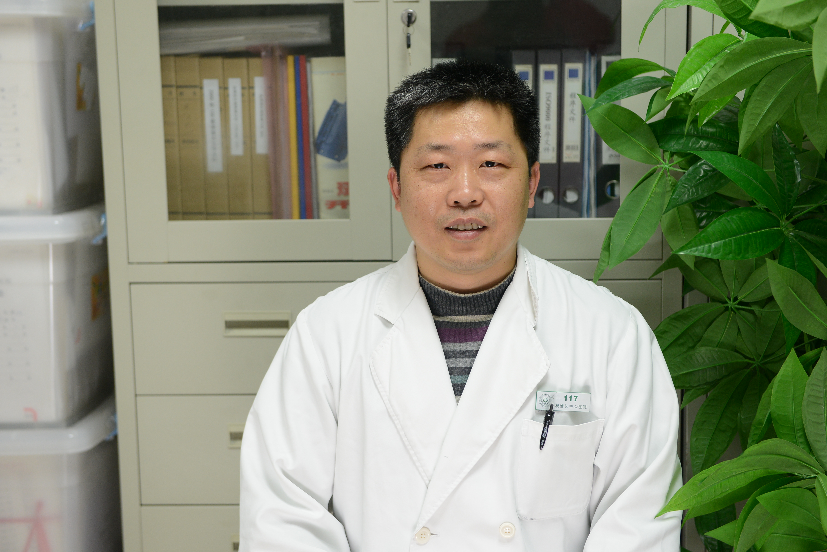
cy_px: 276
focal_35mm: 62
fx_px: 1425
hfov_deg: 32.4
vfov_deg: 21.9
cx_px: 414
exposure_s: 1/40
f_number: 4
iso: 1000
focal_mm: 62
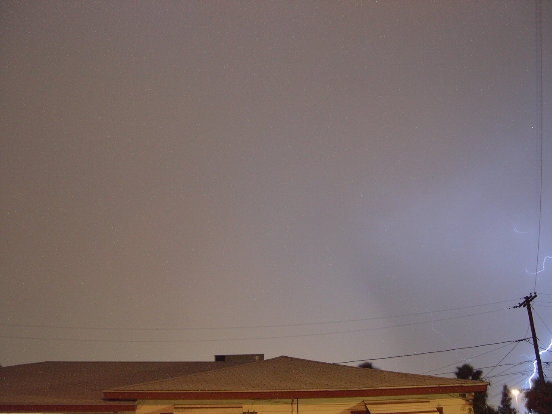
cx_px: 276
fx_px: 606
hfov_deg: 49.0
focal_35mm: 38
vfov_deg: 37.7
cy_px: 207
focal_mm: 8
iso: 100
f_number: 2.8
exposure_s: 8
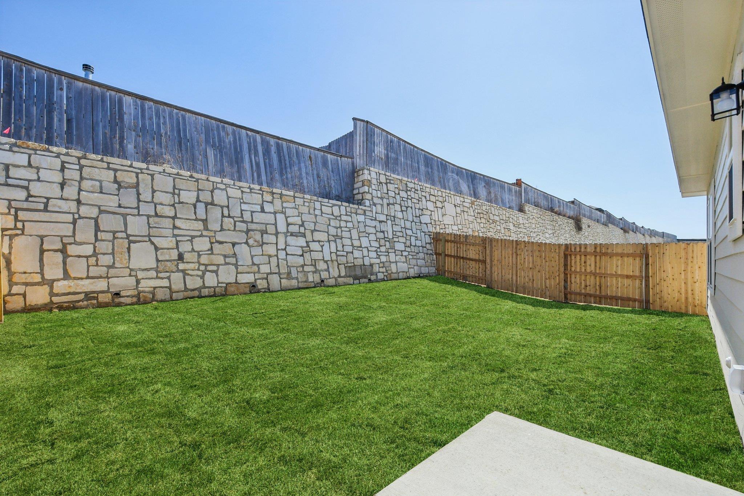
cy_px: 248
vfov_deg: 77.3
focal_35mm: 15
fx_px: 310
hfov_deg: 100.4
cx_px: 372
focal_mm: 10
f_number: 8
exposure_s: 1/1250
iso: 400
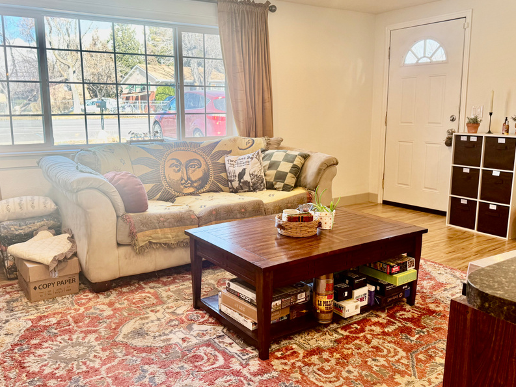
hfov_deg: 58.3
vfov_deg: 45.4
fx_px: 462
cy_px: 183
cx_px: 238
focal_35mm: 31
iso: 64
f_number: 1.78
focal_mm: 6.76
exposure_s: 1/120
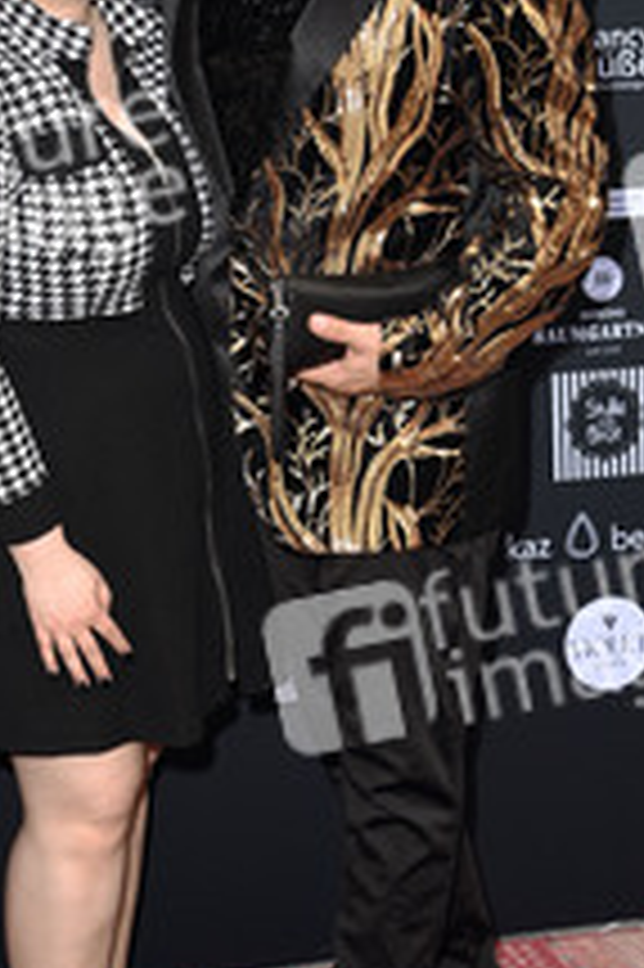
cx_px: 86
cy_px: 423
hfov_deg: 16.4
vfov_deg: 24.8
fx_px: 2204
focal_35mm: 82
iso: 320
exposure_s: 1/200
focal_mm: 44
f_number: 5.6
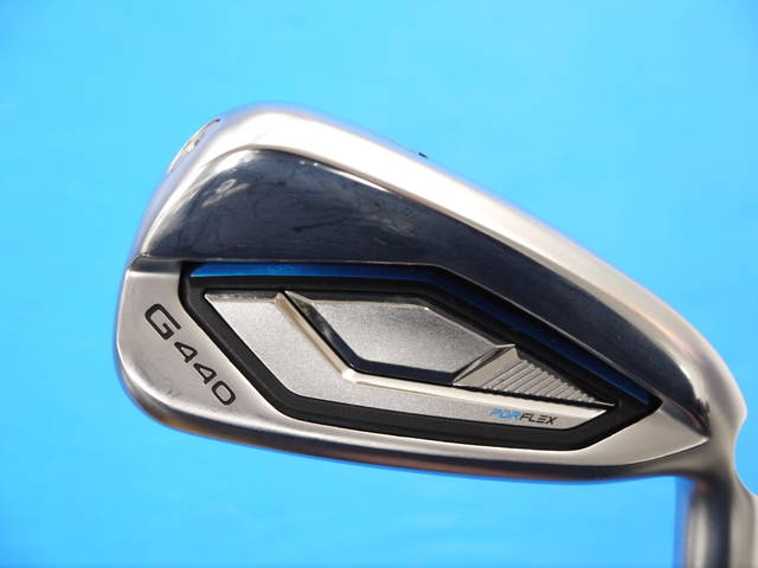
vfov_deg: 17.6
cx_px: 379
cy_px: 284
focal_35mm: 84
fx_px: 1839
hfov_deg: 23.3
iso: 800
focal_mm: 42
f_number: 5.6
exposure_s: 1/80
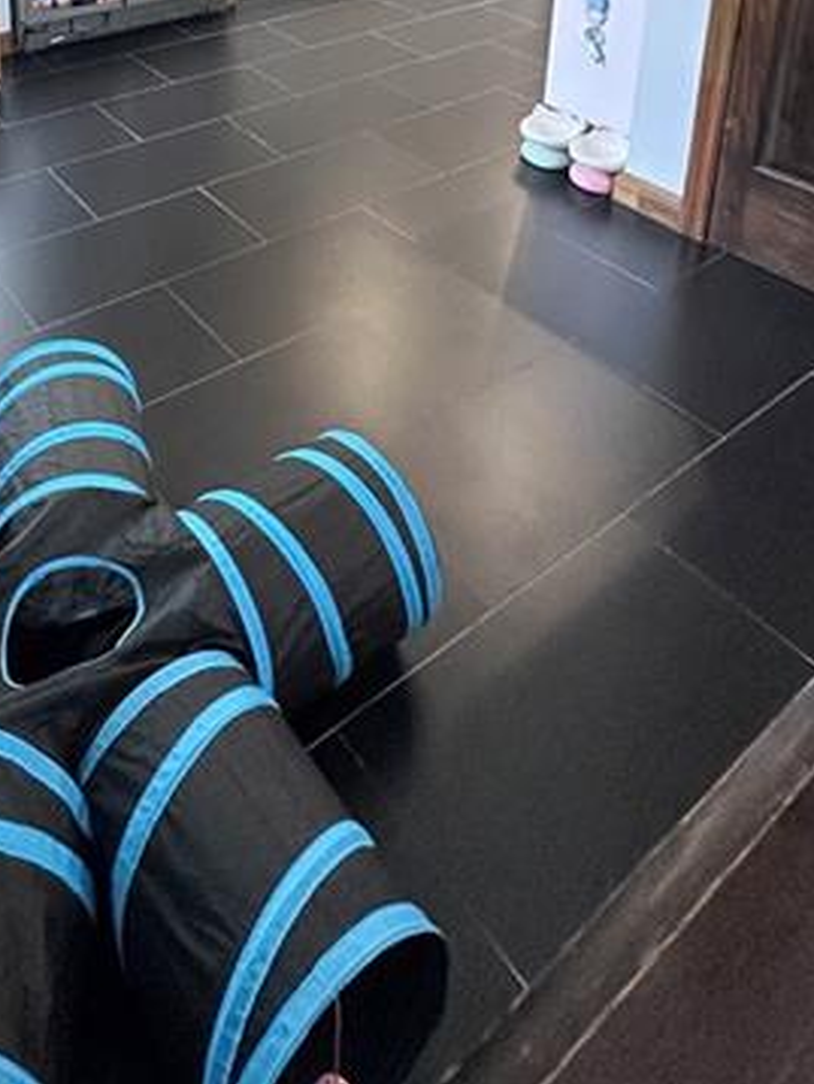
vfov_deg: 46.4
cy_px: -76
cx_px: 145
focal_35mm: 30
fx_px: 939
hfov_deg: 44.2
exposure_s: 1/60
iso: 500
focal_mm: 2.22
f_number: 2.2
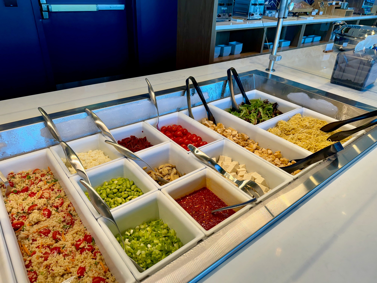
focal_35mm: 24
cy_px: 142
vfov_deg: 56.8
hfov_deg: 71.6
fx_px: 261
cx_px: 188
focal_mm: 6.76
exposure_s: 1/349
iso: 80
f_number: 1.78
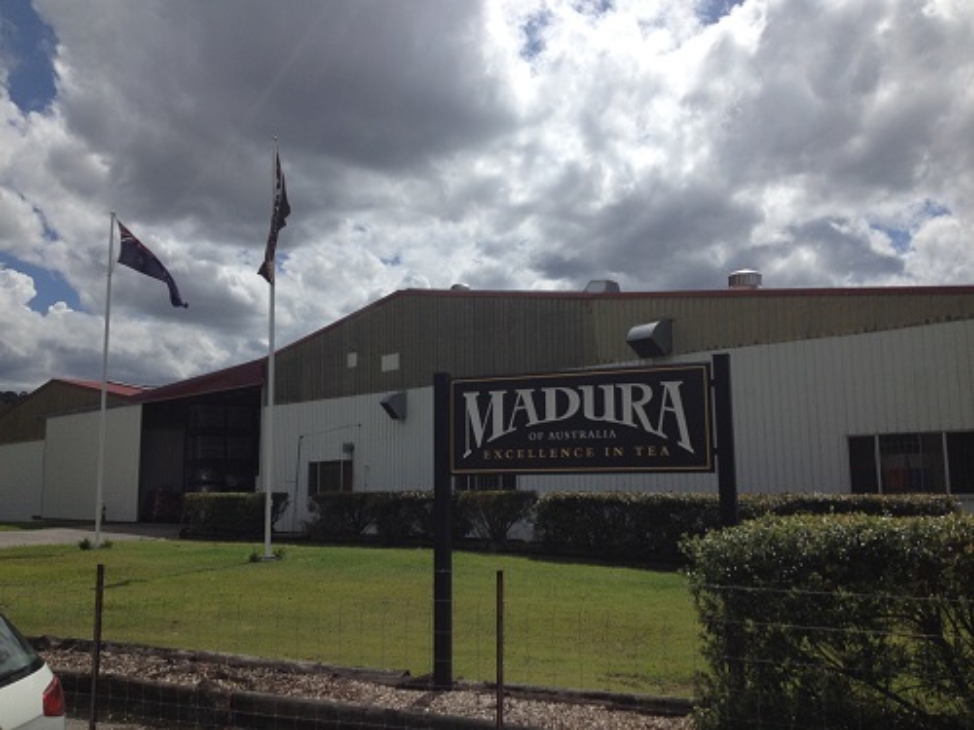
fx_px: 985
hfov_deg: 52.6
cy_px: 365
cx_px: 487
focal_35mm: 35
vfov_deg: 40.7
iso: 50
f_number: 2.4
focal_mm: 4.28
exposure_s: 1/5025
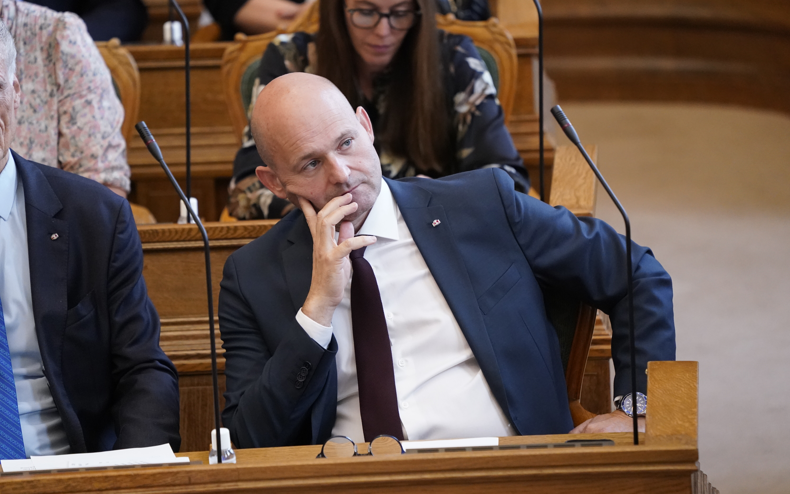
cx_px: 395
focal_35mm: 352
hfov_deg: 6.0
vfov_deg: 3.7
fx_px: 7579
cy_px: 253
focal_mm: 345
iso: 6400
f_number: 5.6
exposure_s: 1/200
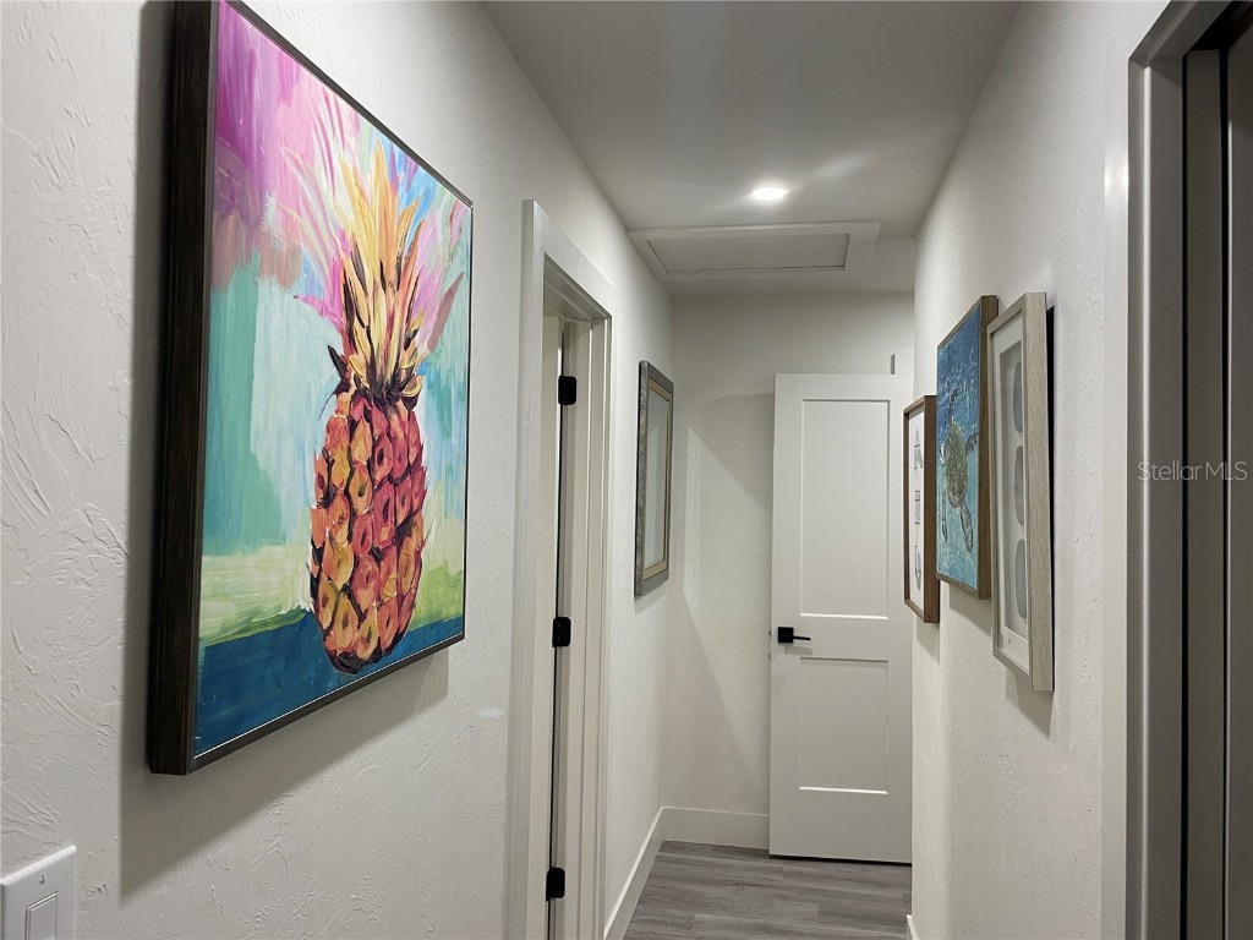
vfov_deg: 53.1
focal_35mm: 26
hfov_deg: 67.3
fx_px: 941
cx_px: 626
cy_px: 470
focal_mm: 4.2
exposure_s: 1/60
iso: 80
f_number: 1.6
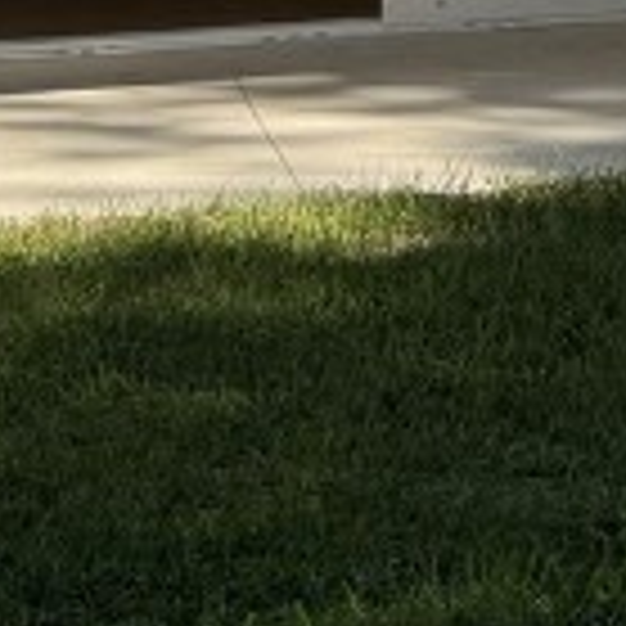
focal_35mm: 156
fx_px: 3192
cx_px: 946
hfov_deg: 10.8
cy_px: -797
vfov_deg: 10.0
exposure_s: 1/4310
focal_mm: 6.76
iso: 80
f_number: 1.78
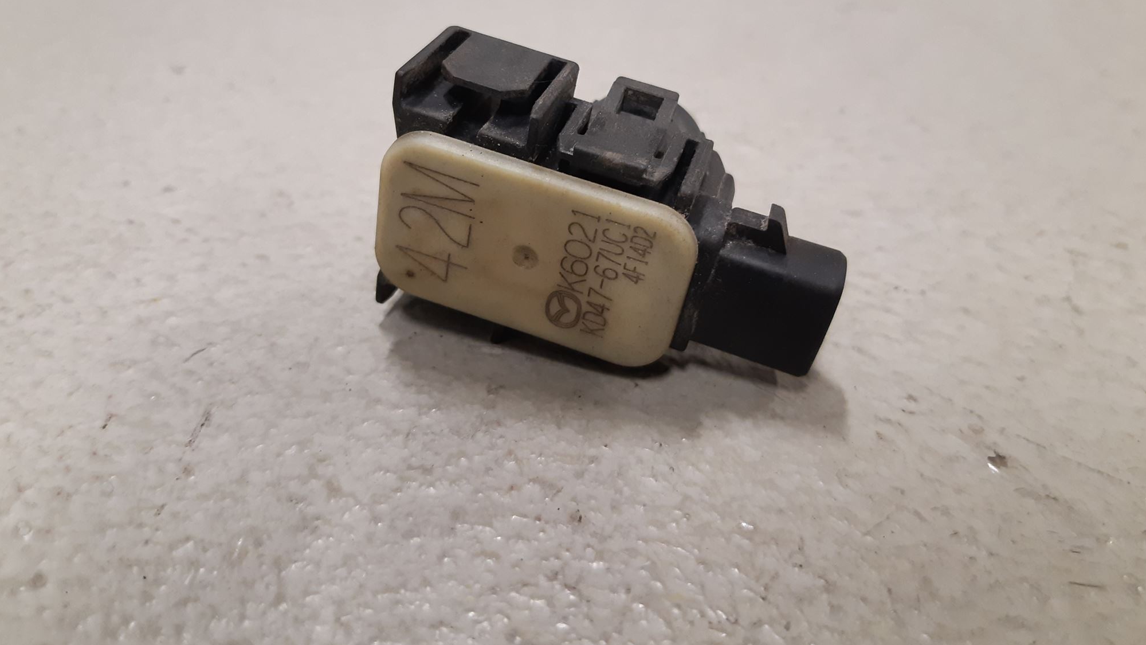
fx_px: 881
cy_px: 217
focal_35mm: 29
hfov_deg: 66.1
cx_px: 567
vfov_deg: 39.7
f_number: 1.7
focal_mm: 3.93
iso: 200
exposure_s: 1/50
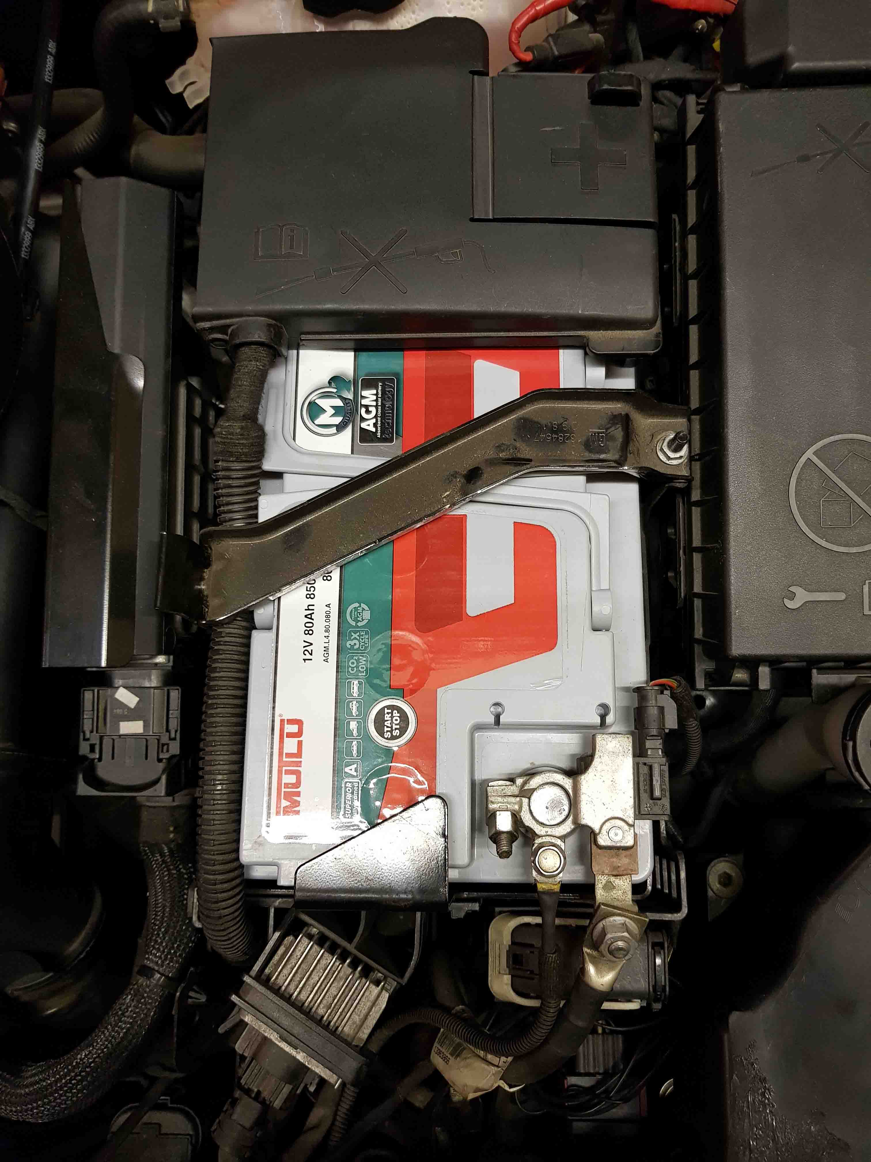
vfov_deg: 67.3
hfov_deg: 53.1
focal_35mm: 26
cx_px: 436
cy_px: 581
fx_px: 872
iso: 200
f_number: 1.7
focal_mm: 4.2
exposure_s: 1/25
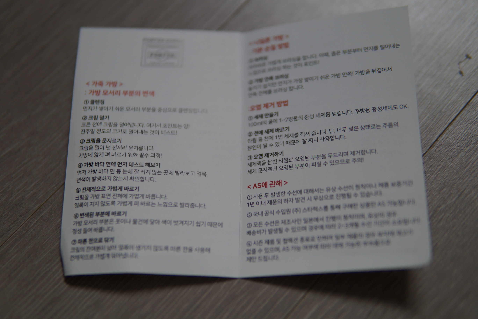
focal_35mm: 45
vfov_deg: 29.9
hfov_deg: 43.6
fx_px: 597
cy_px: 160
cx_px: 239
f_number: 1.4
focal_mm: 30
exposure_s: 1/200
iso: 100
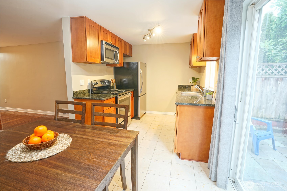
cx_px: 144
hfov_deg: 96.7
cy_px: 96
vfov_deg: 73.7
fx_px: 128
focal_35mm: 16
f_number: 8
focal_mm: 16
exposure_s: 3.2
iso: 100
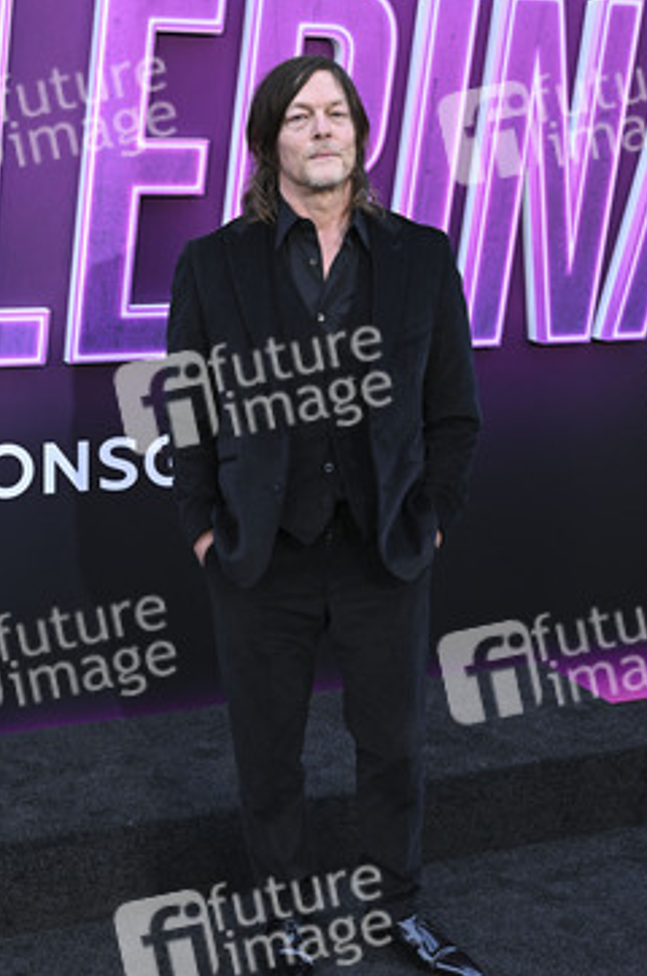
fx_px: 1407
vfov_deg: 38.2
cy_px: 526
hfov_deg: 25.9
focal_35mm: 52
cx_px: 332
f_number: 5.6
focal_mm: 47
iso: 1600
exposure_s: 1/320
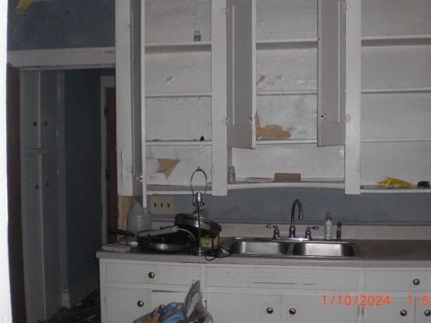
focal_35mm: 43
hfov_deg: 43.8
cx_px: 238
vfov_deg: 33.6
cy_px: 155
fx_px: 535
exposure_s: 1/60
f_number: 3.1
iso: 200
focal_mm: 6.3
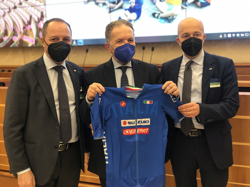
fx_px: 376
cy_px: 94
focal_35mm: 52
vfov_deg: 28.0
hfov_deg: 36.8
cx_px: 125
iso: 125
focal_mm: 6
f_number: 2.4
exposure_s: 1/33
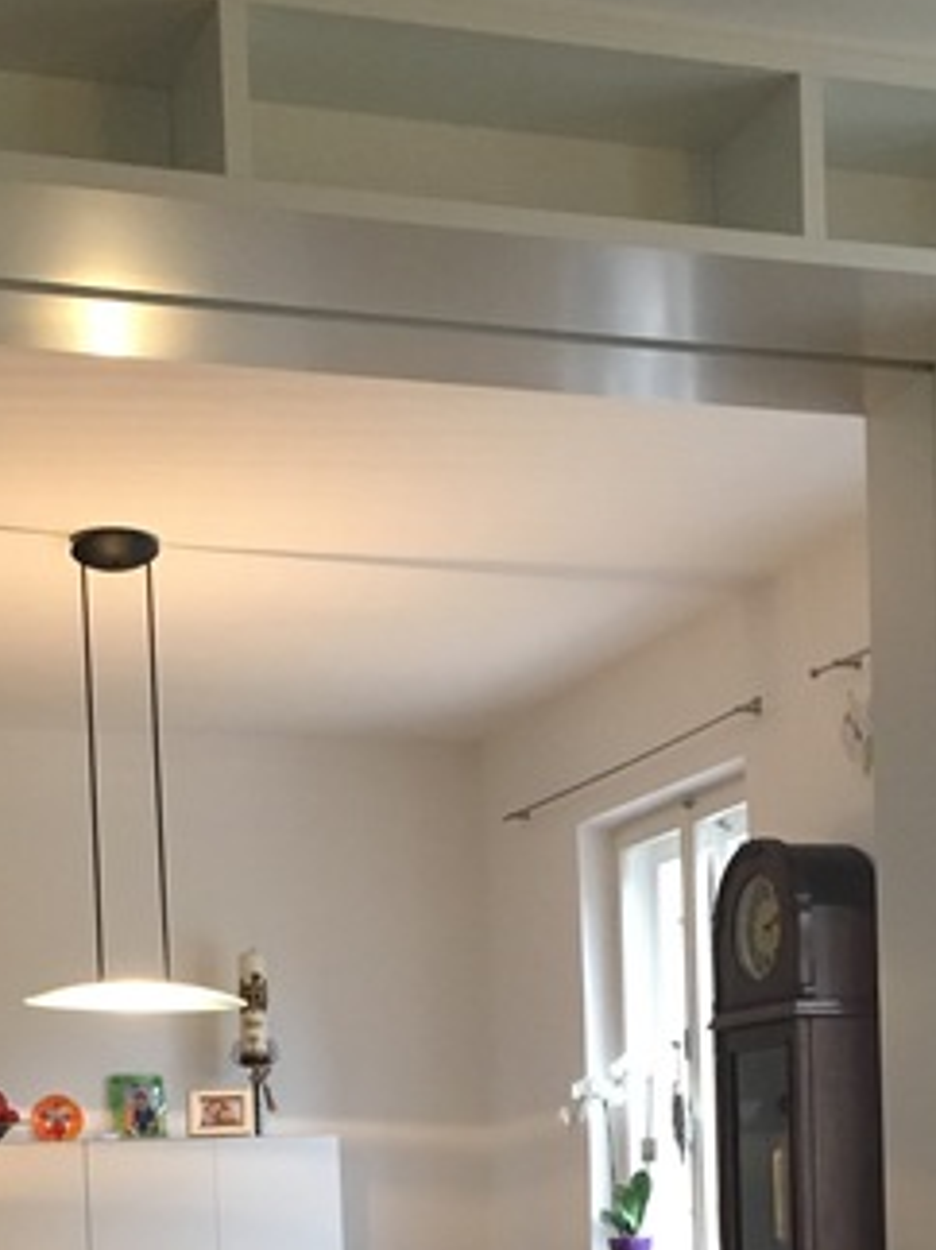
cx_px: 472
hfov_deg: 21.3
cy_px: 1324
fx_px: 2489
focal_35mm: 69
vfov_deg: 26.3
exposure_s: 1/33
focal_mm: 4.15
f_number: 2.2
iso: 200
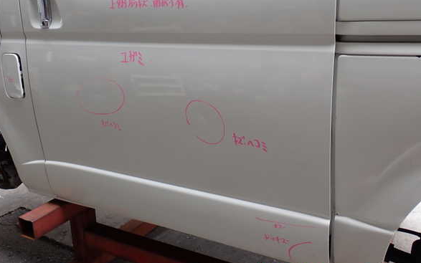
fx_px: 448
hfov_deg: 50.4
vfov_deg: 32.8
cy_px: 120
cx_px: 207
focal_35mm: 39
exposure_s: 1/100
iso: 100
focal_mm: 6.37
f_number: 3.5
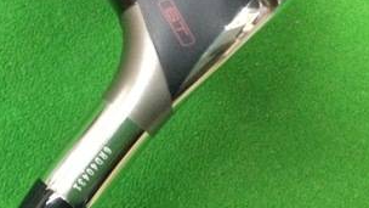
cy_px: 169
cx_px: -5
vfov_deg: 16.9
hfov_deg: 27.9
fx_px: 695
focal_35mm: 71
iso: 250
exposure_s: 1/30
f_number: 2.4
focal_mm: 3.3
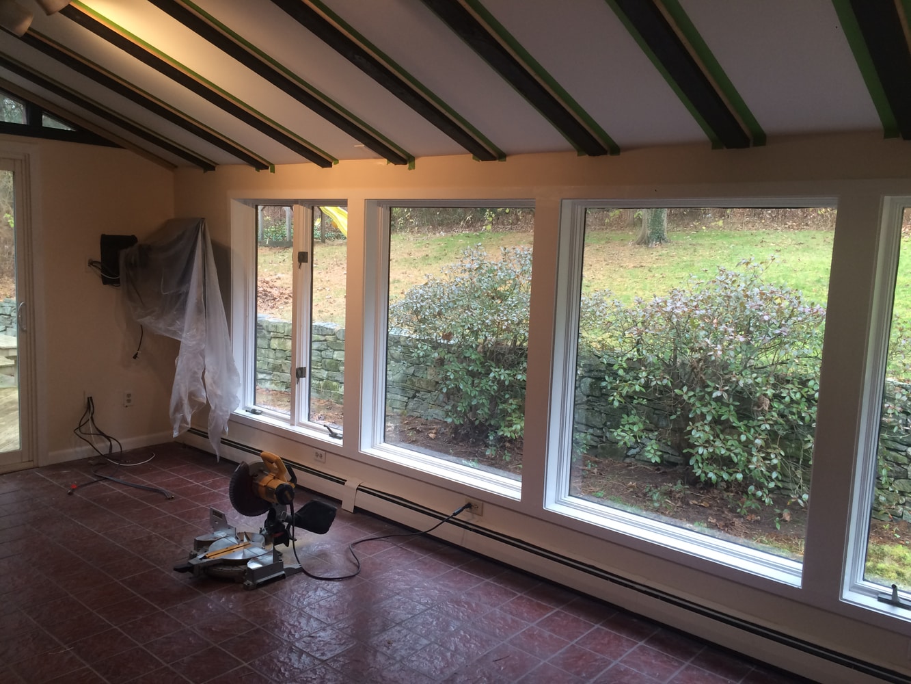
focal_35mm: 29
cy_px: 342
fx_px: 763
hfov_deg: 61.7
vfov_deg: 48.2
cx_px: 456
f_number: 2.2
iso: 50
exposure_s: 1/30
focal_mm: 4.15
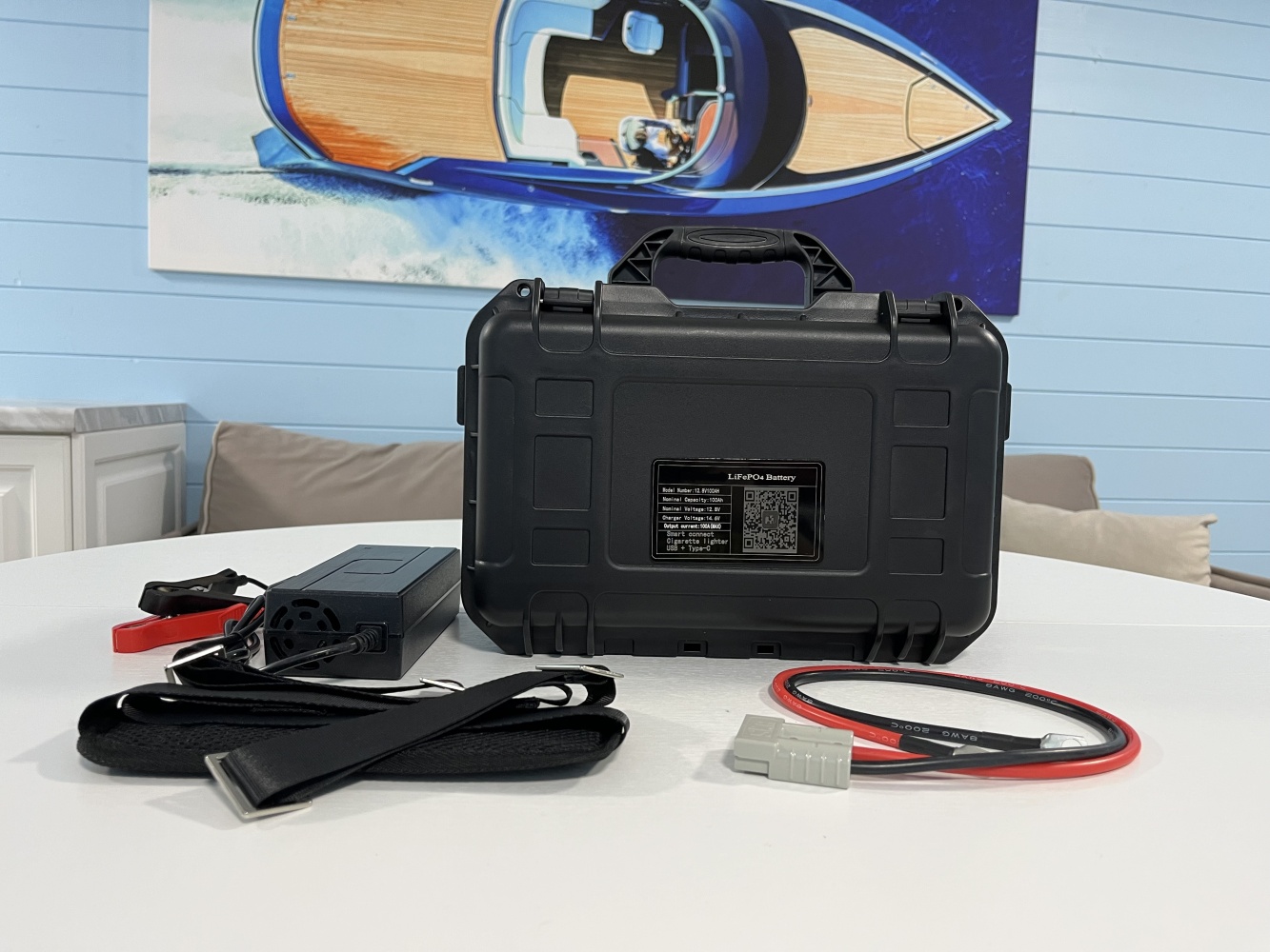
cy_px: 476
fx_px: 954
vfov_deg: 53.1
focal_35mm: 26
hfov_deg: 67.3
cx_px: 635
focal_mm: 5.1
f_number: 1.6
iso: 100
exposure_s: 1/50
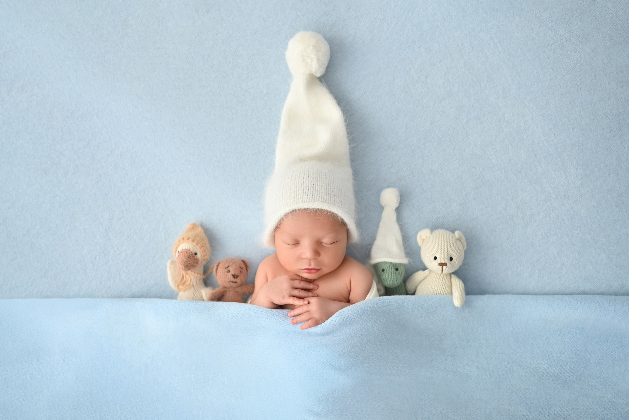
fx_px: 874
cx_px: 314
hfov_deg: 39.6
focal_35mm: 50
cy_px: 210
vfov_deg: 27.0
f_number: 2.8
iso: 125
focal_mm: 50
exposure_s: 1/250
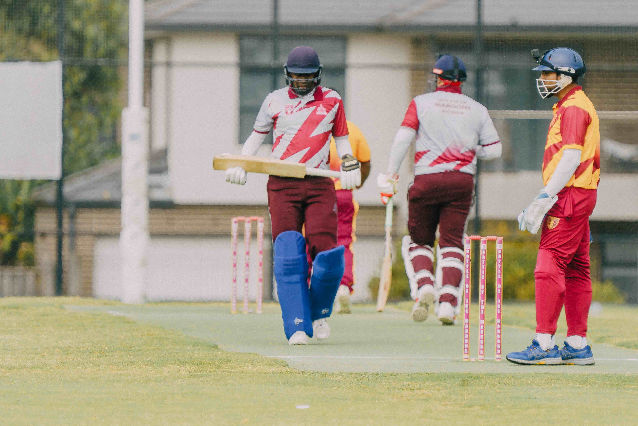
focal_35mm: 748
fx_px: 13256
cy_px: 228
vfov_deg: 1.8
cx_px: 338
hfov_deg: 2.8
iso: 400
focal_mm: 600
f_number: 6.3
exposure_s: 1/1000
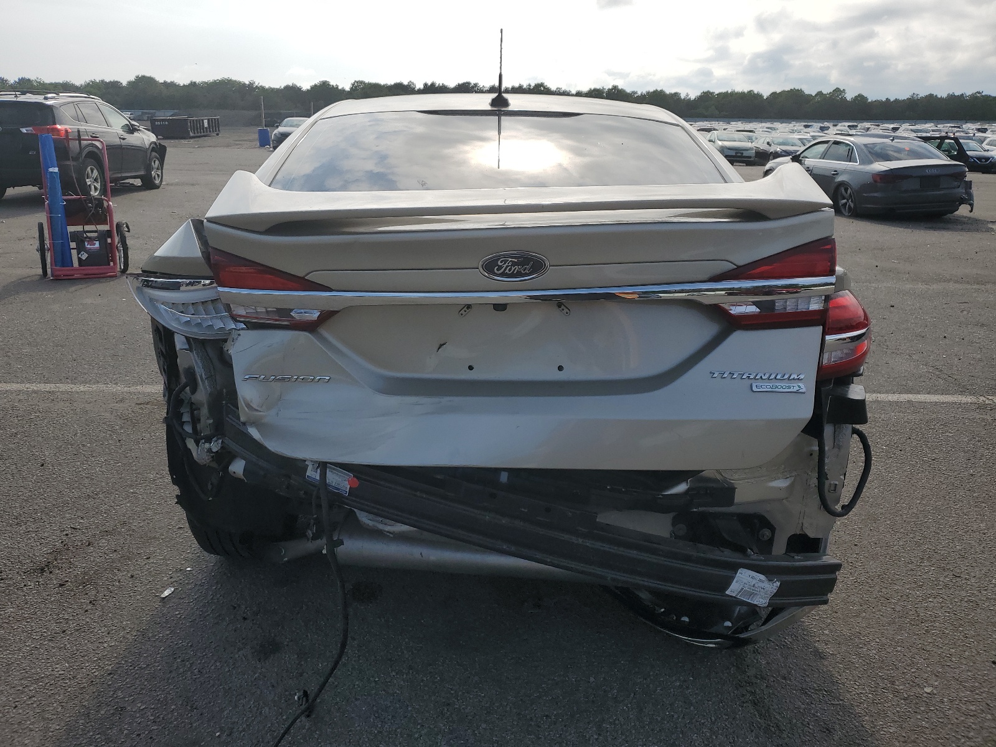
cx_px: 498
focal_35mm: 26
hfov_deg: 67.3
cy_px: 374
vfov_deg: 53.1
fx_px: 748
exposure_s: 1/5000
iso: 50
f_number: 1.5
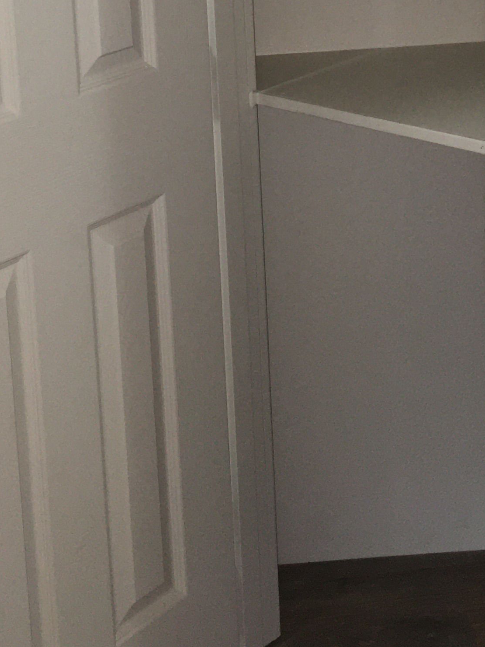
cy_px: -43
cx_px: 247
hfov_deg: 18.7
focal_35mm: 79
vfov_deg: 23.4
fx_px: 1476
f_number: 2.2
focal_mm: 4.15
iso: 64
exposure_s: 1/30
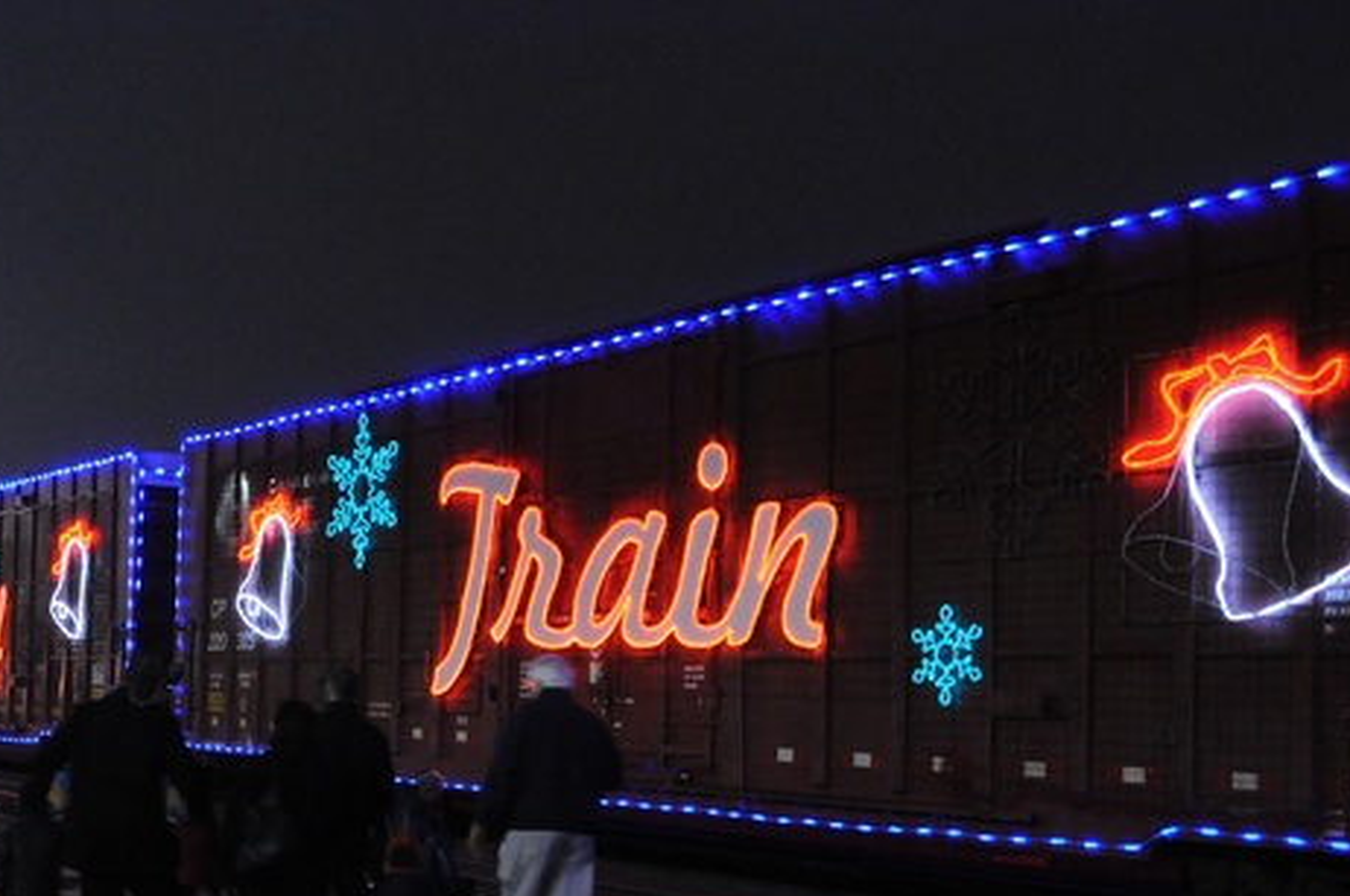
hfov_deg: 38.8
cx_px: 371
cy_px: 629
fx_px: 1873
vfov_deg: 26.7
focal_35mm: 50
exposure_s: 1/8
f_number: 5.6
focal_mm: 22
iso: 3200
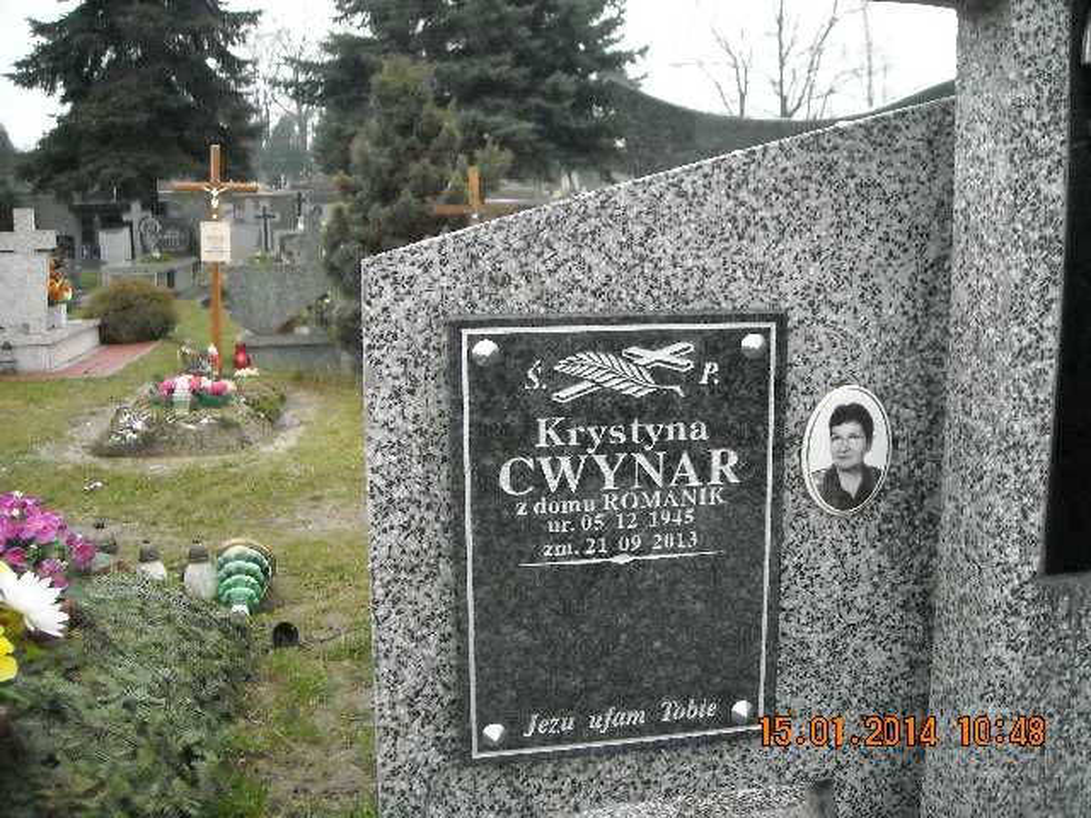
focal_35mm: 35
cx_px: 546
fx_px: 1103
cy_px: 409
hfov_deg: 52.6
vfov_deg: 40.7
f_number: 2.8
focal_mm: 5.7
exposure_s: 1/250
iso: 644
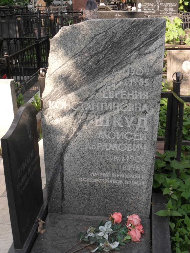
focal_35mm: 44
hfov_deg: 32.9
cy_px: 126
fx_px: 322
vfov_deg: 42.9
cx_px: 95
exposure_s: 1/125
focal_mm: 7.8
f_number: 4.5
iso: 100
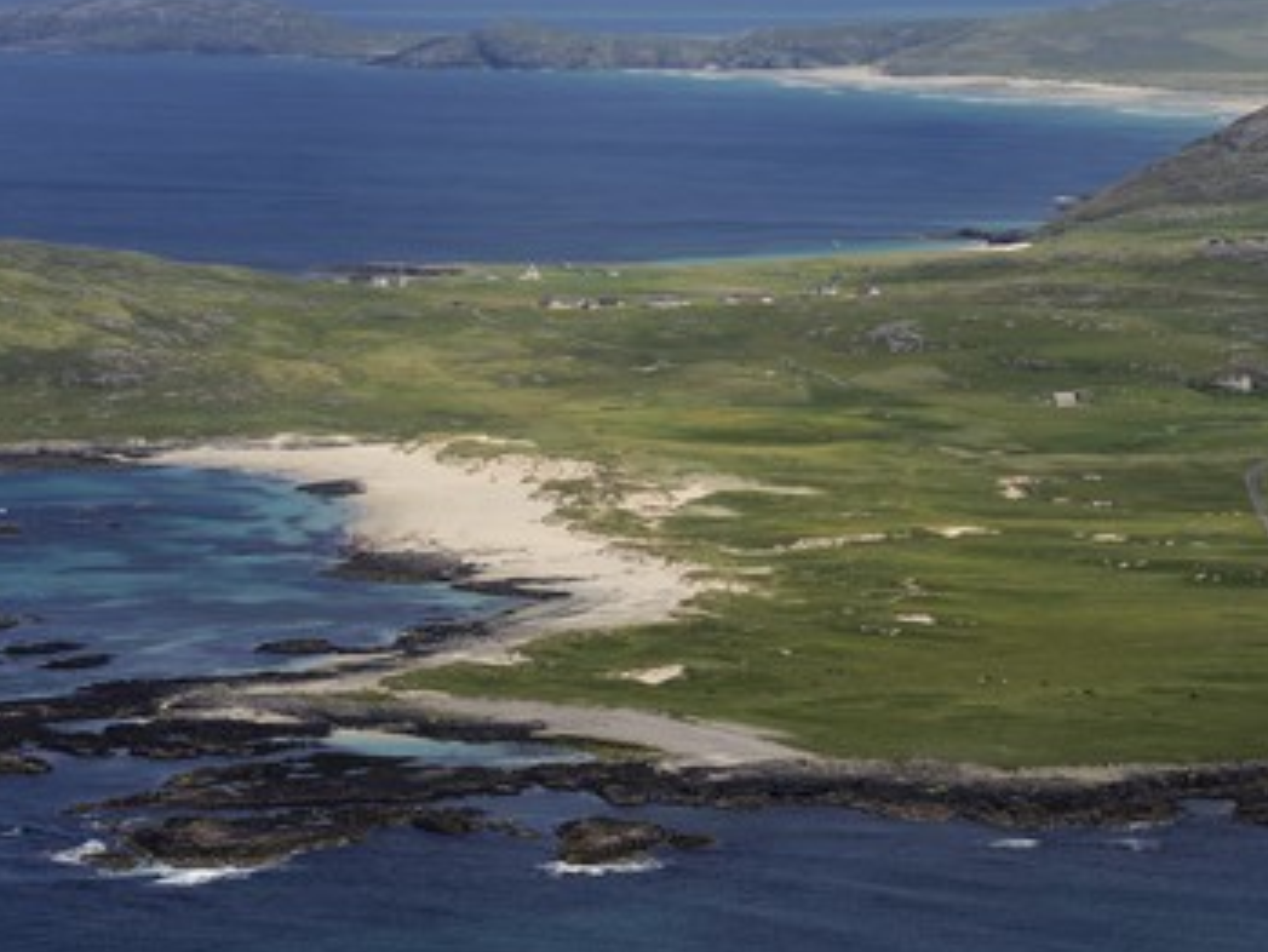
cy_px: 491
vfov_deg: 9.2
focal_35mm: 162
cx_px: 665
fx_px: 5936
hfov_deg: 12.2
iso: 200
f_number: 9
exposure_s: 1/800
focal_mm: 140
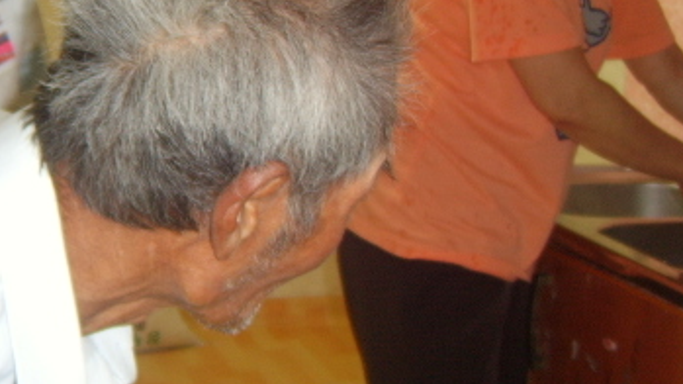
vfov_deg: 19.3
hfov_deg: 33.8
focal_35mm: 62
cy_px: 112
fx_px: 1122
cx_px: 360
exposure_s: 1/30
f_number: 2.7
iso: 141
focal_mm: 8.13
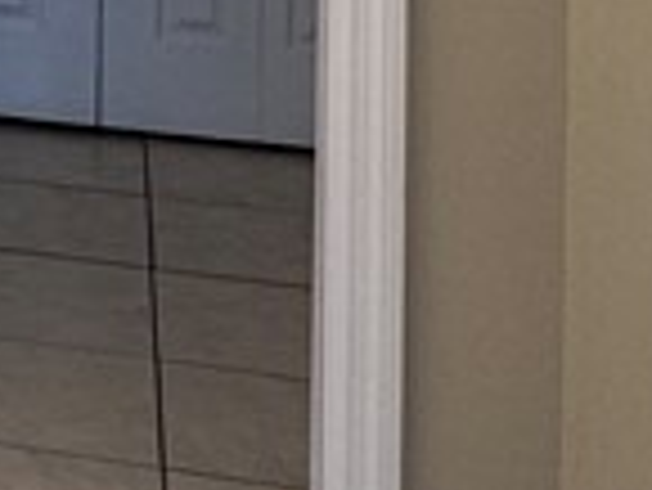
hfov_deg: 16.9
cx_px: -468
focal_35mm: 99
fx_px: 1866
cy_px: -450
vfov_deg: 13.2
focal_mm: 2.22
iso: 100
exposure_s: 1/120
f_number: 2.2
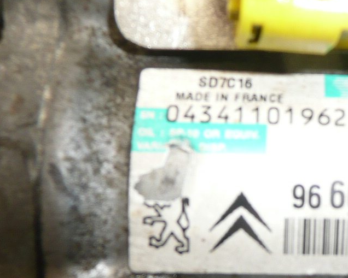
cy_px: 177
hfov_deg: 32.6
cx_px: 305
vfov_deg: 27.5
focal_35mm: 55
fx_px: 567
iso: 100
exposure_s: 1/40
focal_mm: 4.6
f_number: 3.3
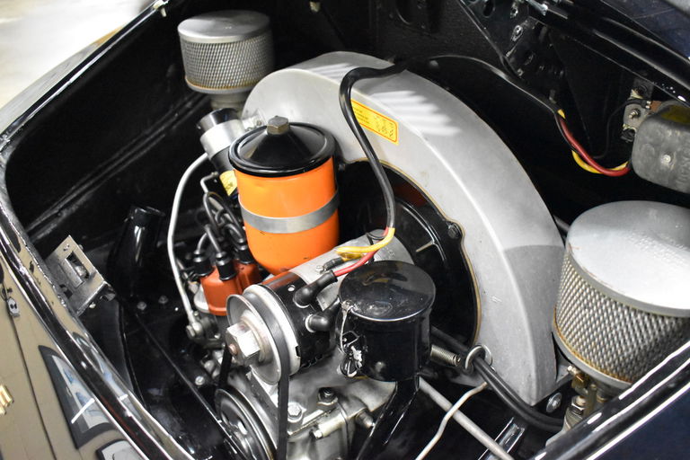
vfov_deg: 36.9
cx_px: 345
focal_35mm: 36
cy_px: 230
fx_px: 690
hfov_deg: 53.1
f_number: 4
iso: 10000
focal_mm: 24
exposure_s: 1/40
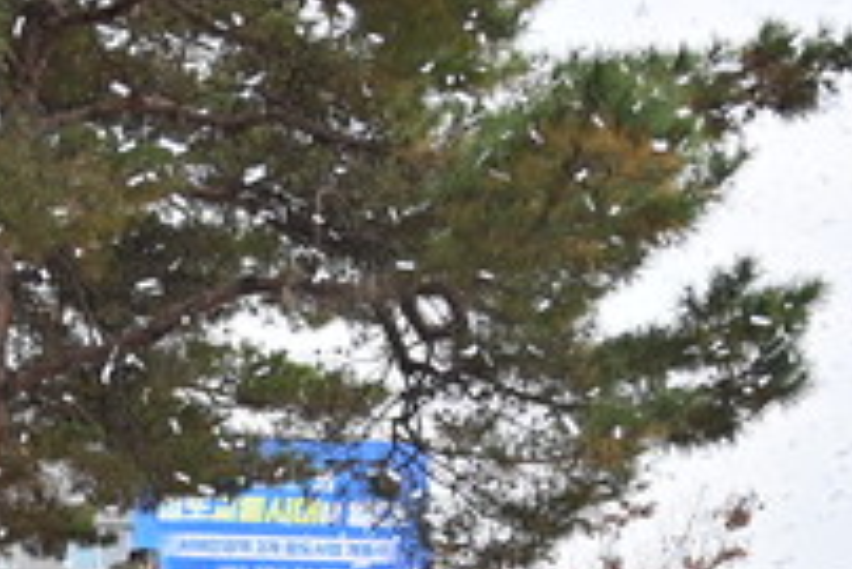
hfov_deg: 21.6
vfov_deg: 14.1
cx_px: 63
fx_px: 2179
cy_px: 792
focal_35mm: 92
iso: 200
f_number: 4
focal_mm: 31
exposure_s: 1/200
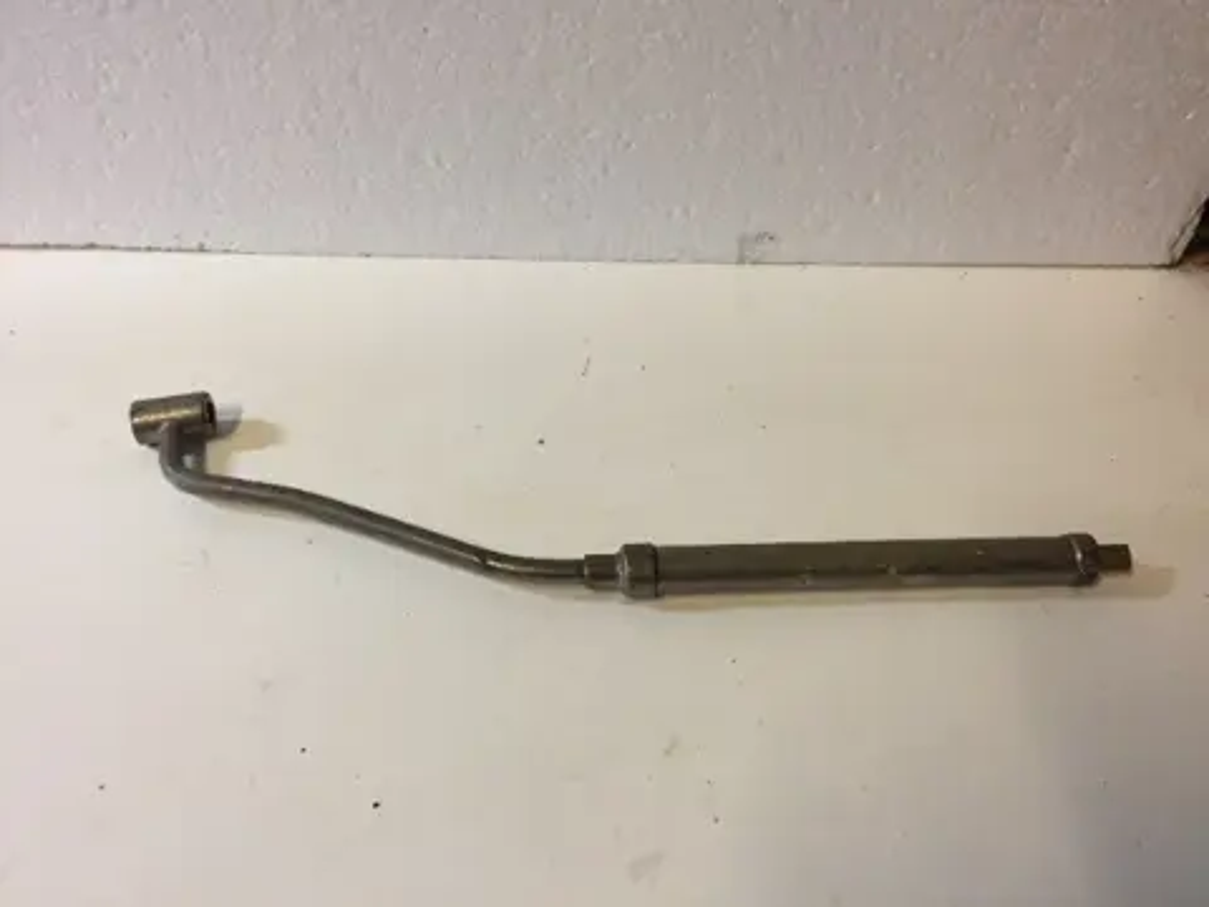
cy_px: 454
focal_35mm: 29
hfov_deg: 61.7
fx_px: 1013
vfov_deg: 48.2
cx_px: 604
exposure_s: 1/33
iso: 160
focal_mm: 4.15
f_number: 2.2
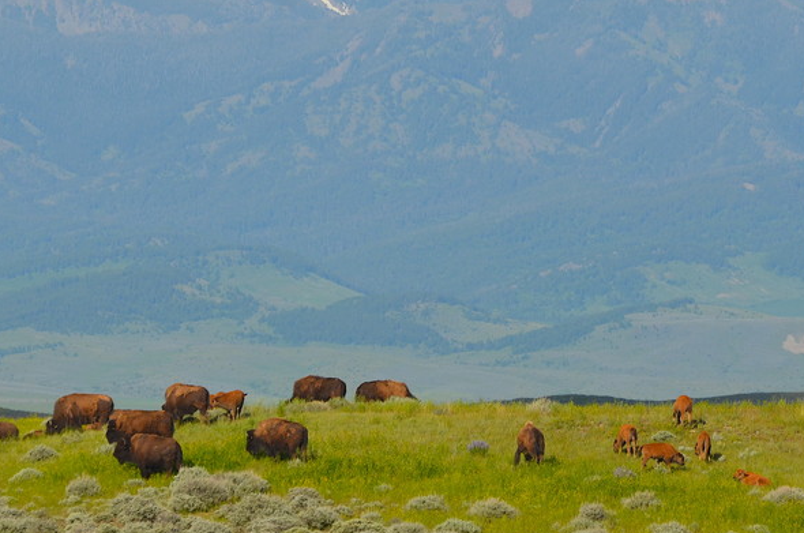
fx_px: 13932
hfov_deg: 3.3
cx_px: 362
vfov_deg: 2.2
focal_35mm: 625
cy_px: 151
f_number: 5.6
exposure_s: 1/2000
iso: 220
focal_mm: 240
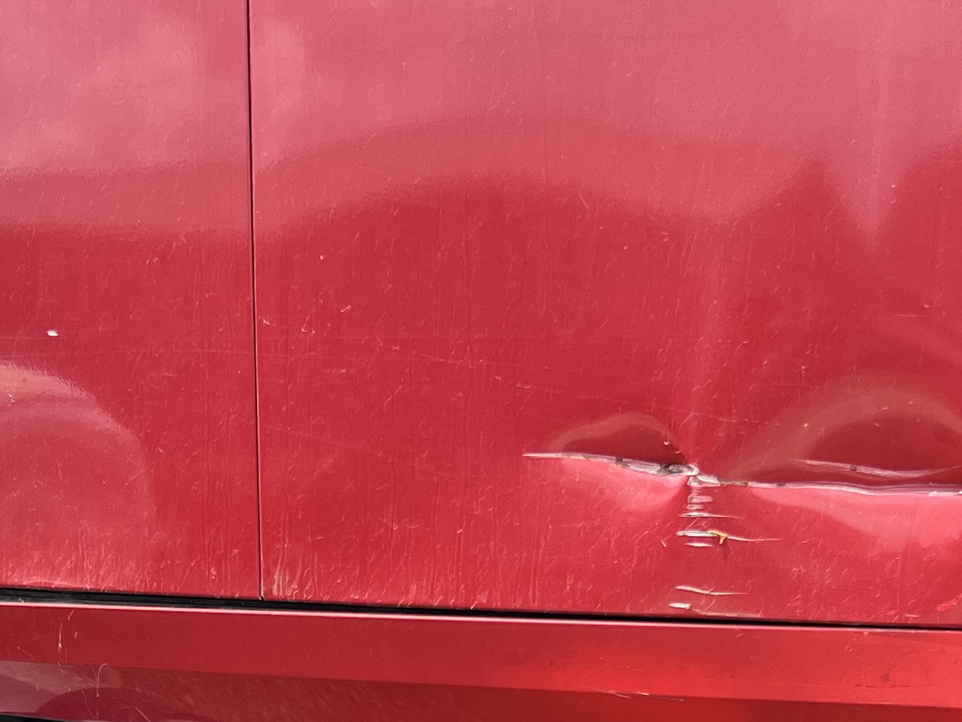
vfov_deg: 17.2
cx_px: 427
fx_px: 2224
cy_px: 962
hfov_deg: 24.4
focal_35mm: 80
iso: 50
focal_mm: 5.7
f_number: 1.5
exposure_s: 1/1808
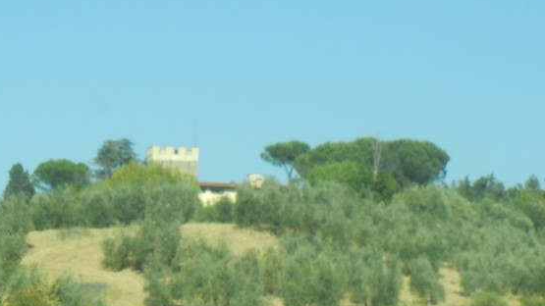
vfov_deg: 5.9
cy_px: 315
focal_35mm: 205
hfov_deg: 10.5
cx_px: 176
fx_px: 2962
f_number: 4.5
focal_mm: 18.3
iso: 160
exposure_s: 1/562
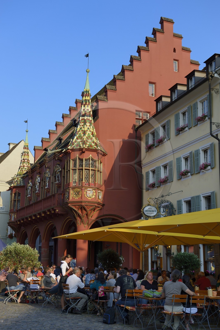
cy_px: 165
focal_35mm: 55
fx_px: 505
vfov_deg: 36.3
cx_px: 110
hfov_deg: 24.6
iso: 200
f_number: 5.6
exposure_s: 1/640
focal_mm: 55
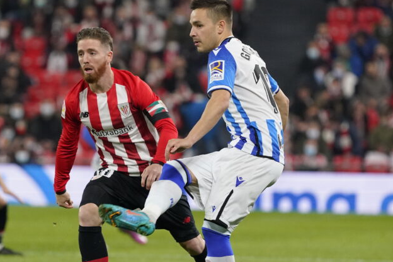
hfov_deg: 3.1
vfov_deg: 2.1
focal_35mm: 657
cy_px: 135
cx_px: 159
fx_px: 7172
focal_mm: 400
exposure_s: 1/1000
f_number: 6.3
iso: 5000
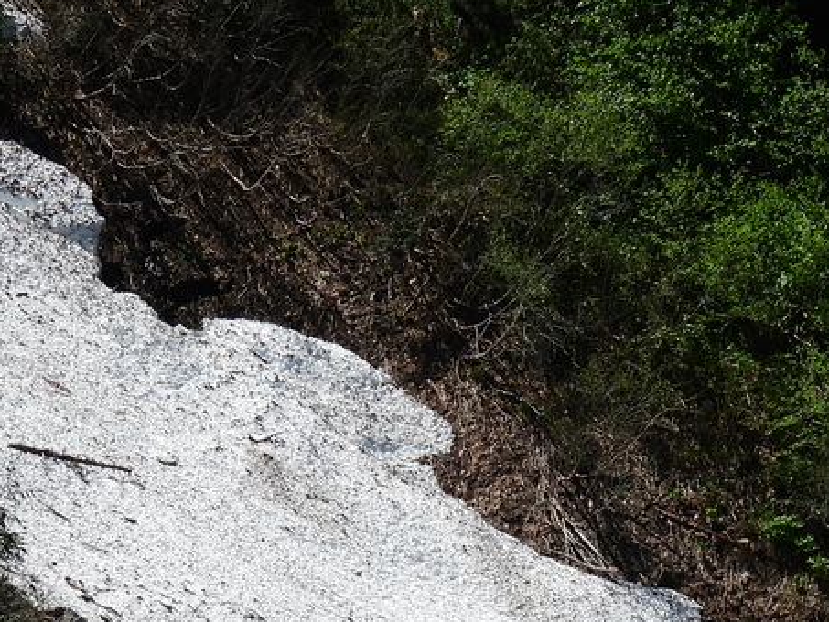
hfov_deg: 4.1
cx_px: 492
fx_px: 11498
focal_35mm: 480
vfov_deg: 3.1
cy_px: 556
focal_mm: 30.3
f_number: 4.5
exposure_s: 1/1000
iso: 100
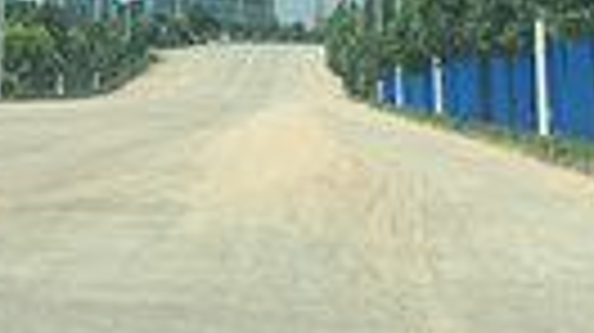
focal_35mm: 120
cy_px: -425
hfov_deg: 17.6
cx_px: 50
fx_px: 1889
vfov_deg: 9.2
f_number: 2.2
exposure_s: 1/1479
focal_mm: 4.15
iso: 25
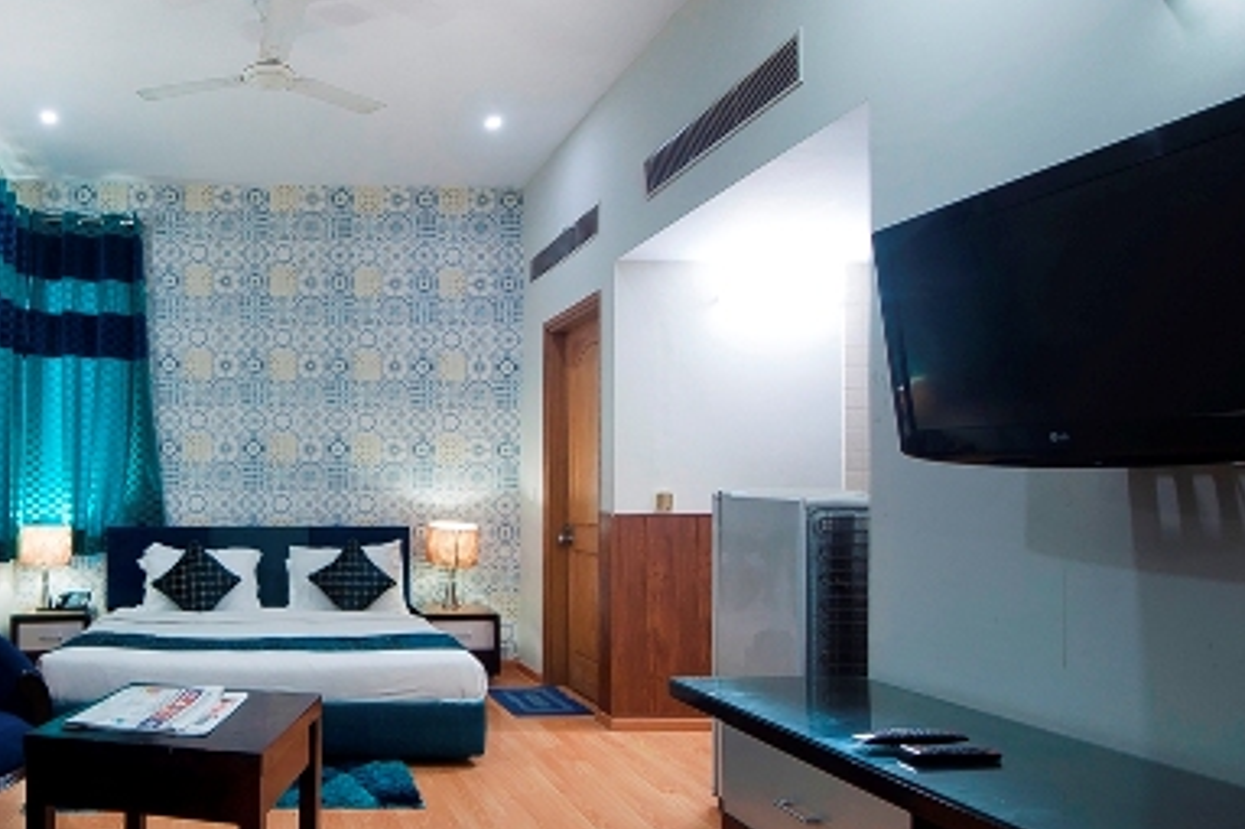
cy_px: 496
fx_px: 809
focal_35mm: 23
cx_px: 273
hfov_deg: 68.9
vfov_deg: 53.9
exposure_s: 1/8
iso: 250
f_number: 4.8
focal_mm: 9.5
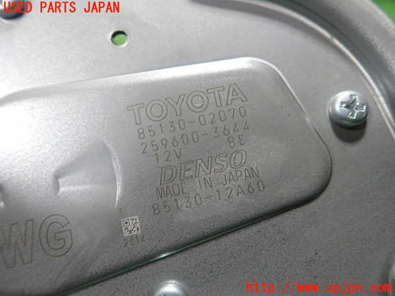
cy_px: 148
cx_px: 198
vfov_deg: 46.8
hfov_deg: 60.0
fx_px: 342
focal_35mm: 30
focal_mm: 5.5
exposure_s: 1/125
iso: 500
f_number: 2.3
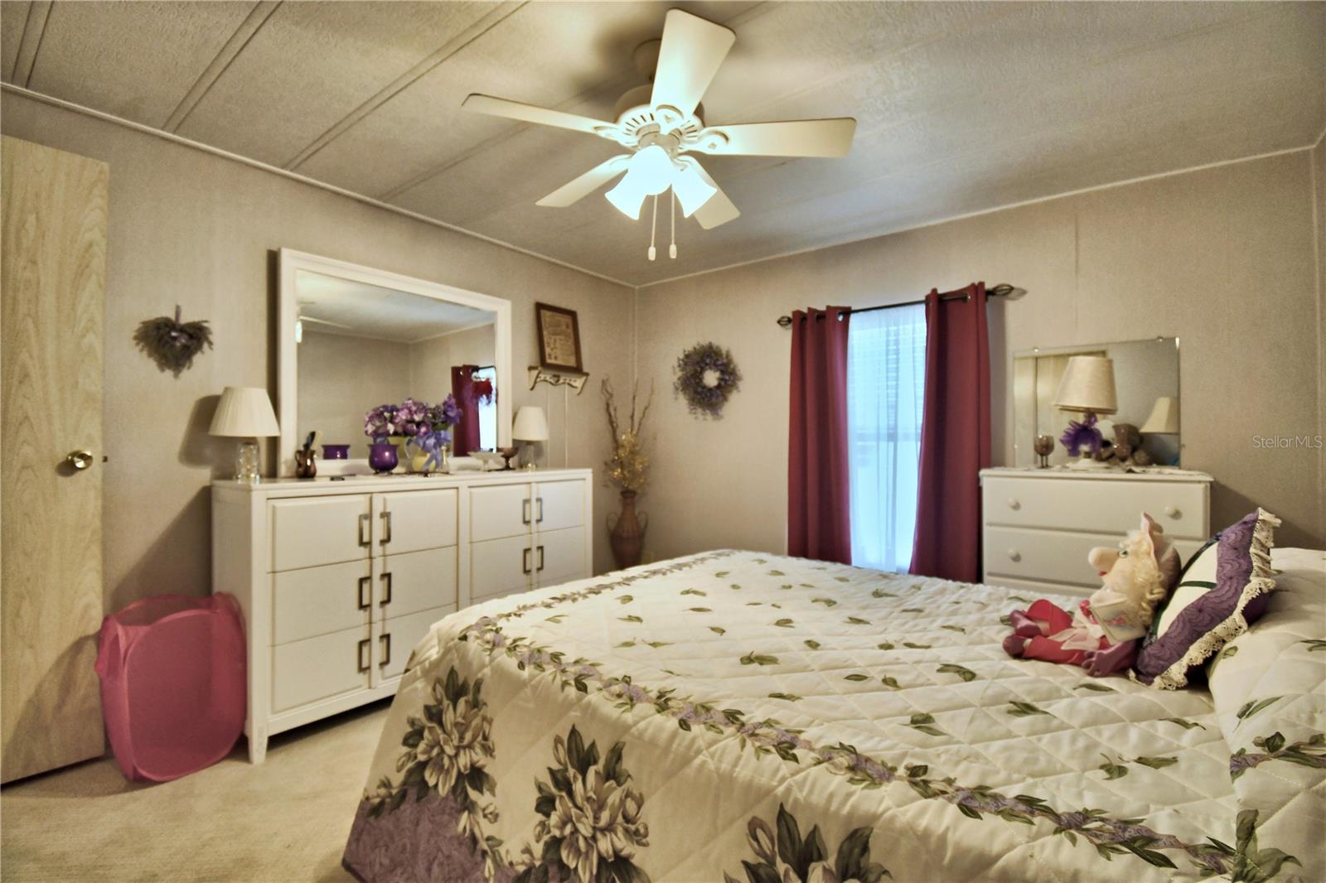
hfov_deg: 100.4
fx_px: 552
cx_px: 663
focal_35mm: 15
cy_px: 442
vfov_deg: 77.3
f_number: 4.5
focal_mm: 10
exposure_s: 1/40
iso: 400
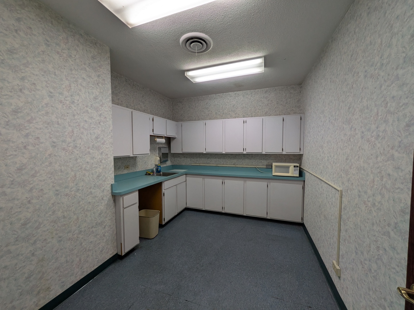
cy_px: 155
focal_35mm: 14
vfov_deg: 85.7
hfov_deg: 102.1
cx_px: 207
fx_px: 167
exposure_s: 1/120
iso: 68
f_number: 2.2
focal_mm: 1.83
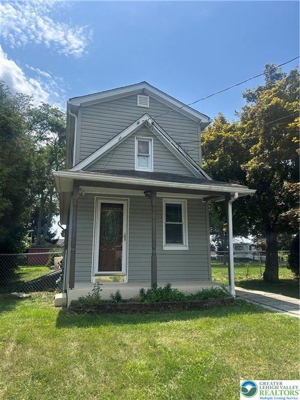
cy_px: 200
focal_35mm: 26
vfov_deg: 67.3
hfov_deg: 53.0
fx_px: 301
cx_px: 150
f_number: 1.5
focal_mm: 5.7
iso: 50
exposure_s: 1/4274
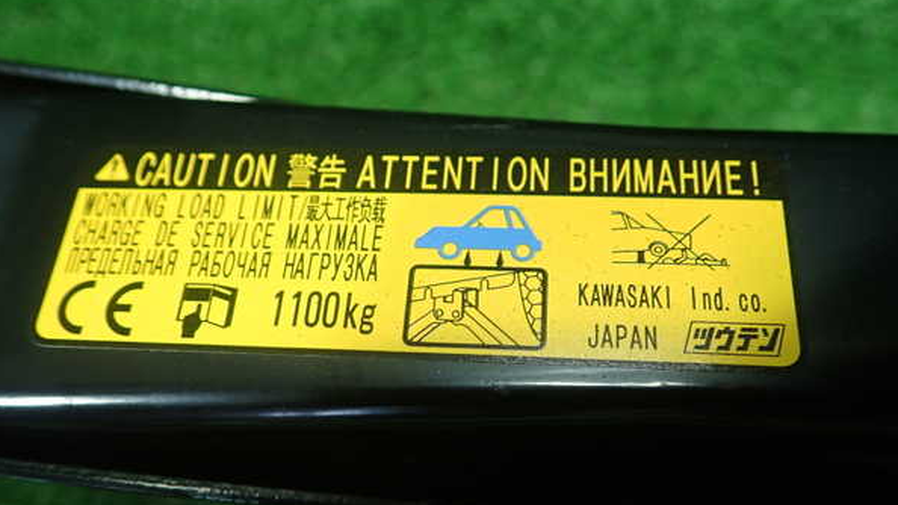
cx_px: 446
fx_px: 786
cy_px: 295
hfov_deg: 59.5
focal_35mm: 33
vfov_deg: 35.5
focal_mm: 5.5
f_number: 2.3
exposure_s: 1/125
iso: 320
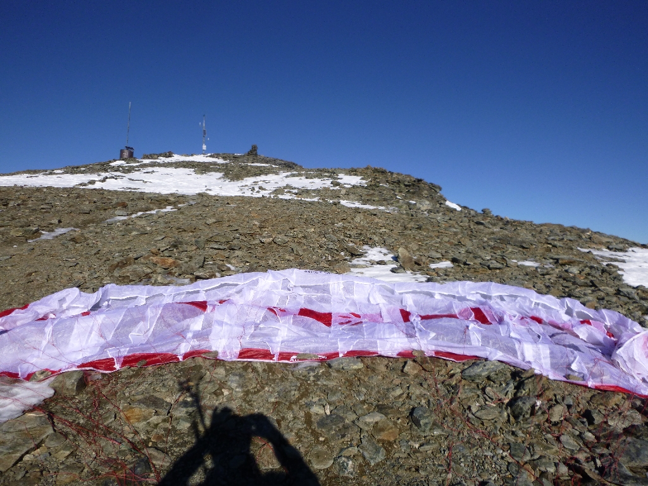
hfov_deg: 69.4
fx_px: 468
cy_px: 243
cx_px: 324
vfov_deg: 54.9
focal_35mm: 25
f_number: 3.9
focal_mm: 4.5
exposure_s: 1/1300
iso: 100
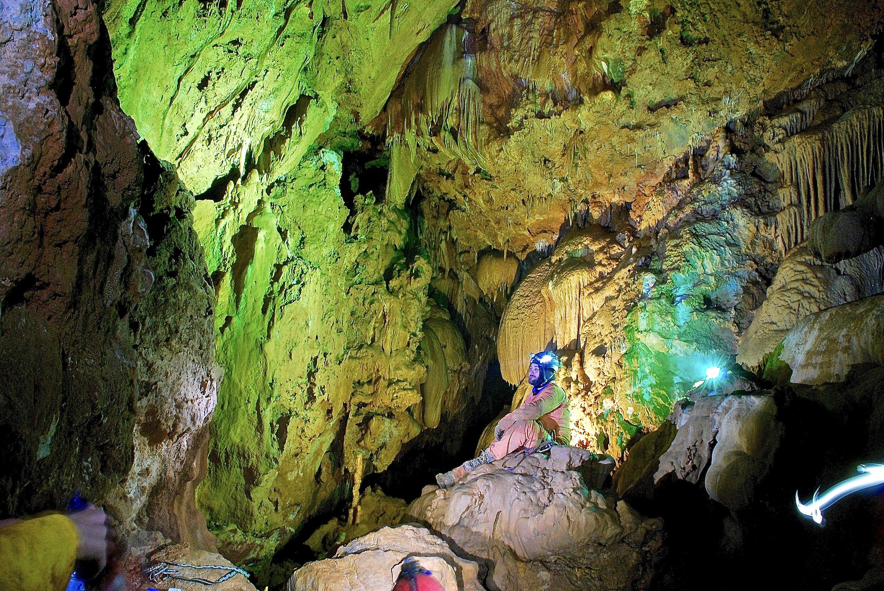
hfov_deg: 70.4
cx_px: 442
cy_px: 296
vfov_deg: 50.5
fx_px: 627
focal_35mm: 26
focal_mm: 17
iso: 400
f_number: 14
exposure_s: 30
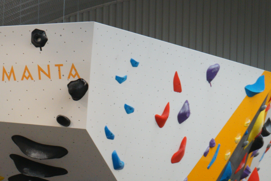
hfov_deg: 9.2
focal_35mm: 218
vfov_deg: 6.2
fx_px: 1641
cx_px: -142
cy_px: 255
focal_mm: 70
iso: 1000
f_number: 8
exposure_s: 1/100
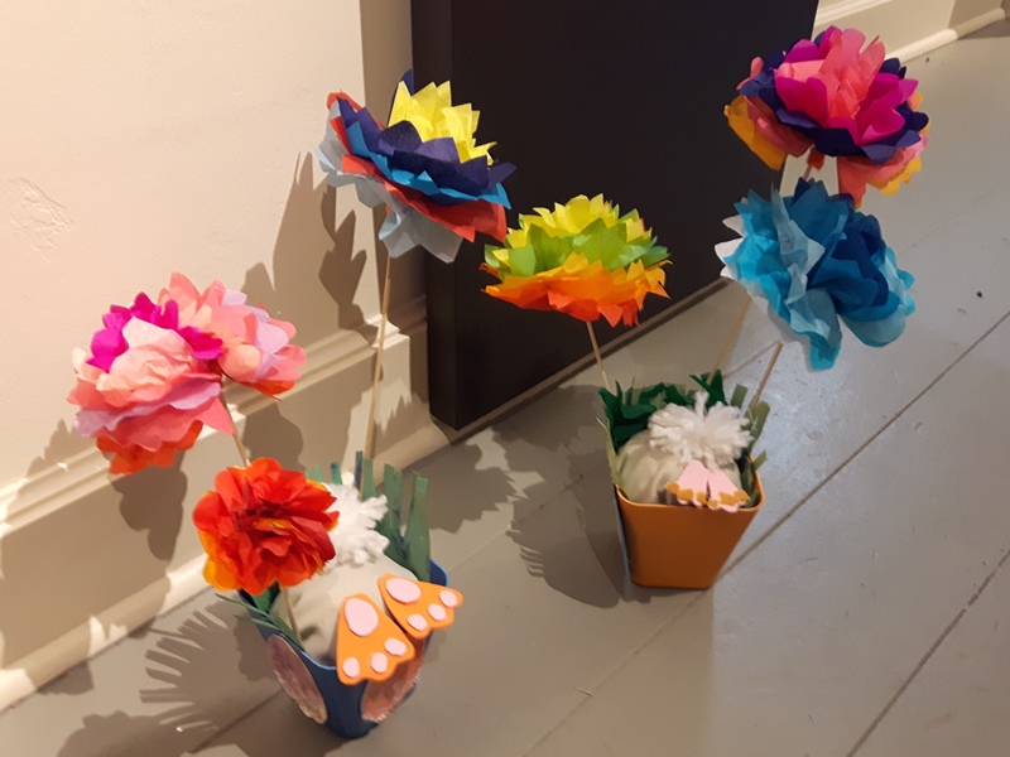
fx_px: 904
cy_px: 378
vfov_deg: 45.4
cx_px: 505
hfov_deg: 58.4
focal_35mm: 31
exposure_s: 1/17
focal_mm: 3.7
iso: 200
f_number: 1.9
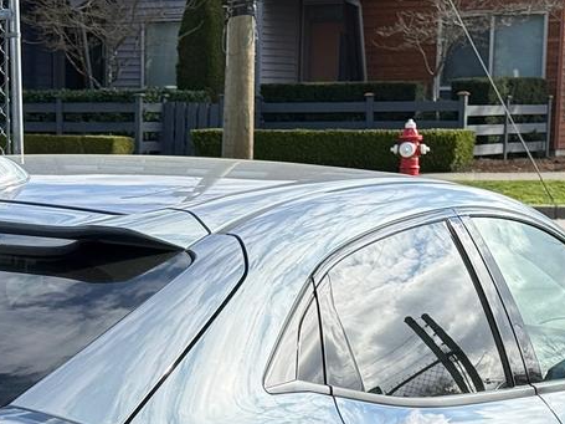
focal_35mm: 135
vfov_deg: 10.8
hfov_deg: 14.5
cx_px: 66
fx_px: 2203
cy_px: 514
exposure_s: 1/2208
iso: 64
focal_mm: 6.76
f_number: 1.78
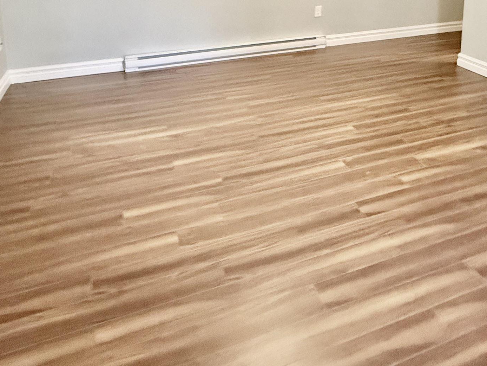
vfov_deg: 39.7
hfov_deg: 57.9
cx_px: 290
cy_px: -5
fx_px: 436
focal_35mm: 31
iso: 1000
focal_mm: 2.22
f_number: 2.2
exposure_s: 1/60
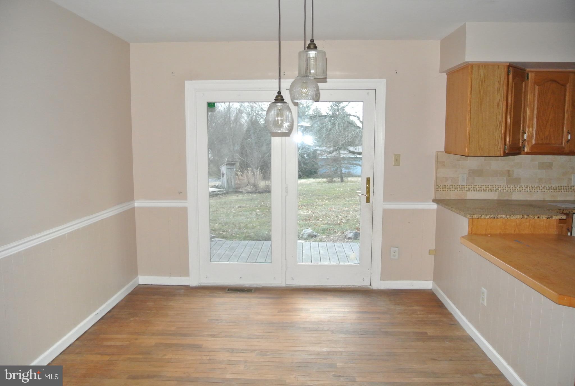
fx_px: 432
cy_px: 193
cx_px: 288
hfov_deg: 67.3
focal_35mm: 27
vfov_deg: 48.1
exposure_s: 1/60
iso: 800
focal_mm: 10
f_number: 3.5
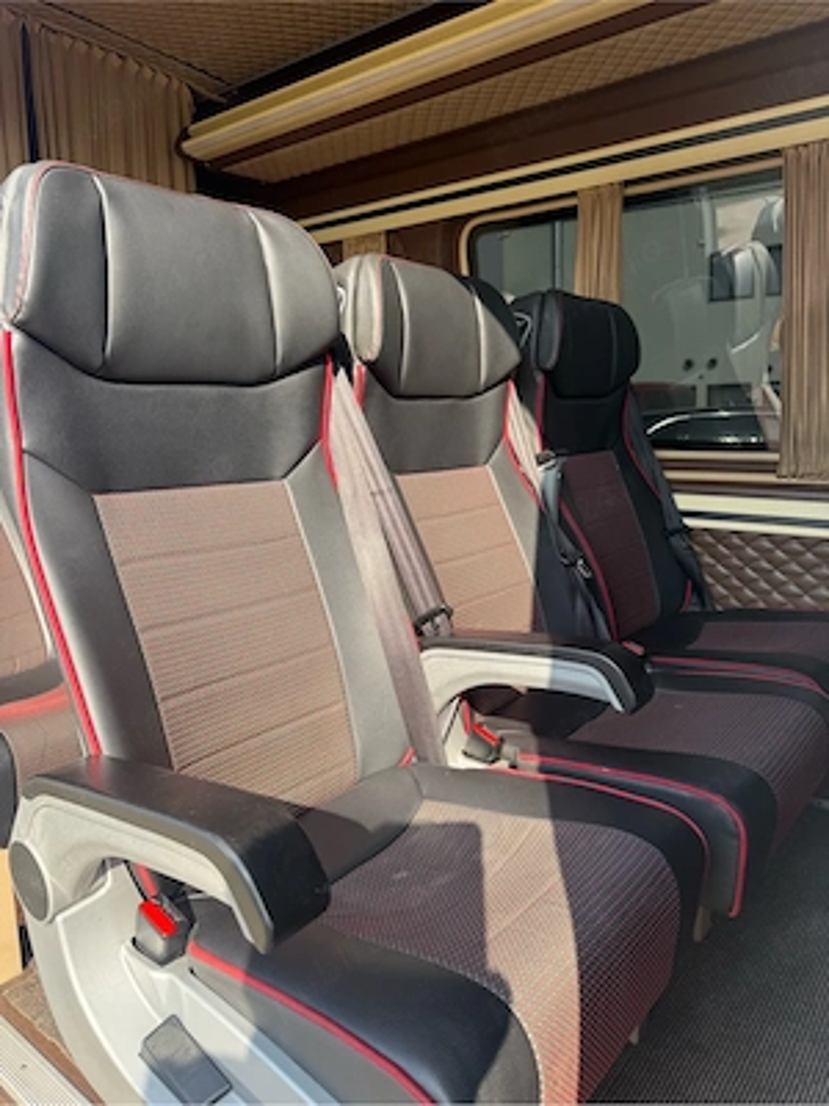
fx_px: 766
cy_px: 553
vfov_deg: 71.6
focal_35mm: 24
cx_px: 414
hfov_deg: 56.8
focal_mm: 6.76
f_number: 1.78
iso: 100
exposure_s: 1/943
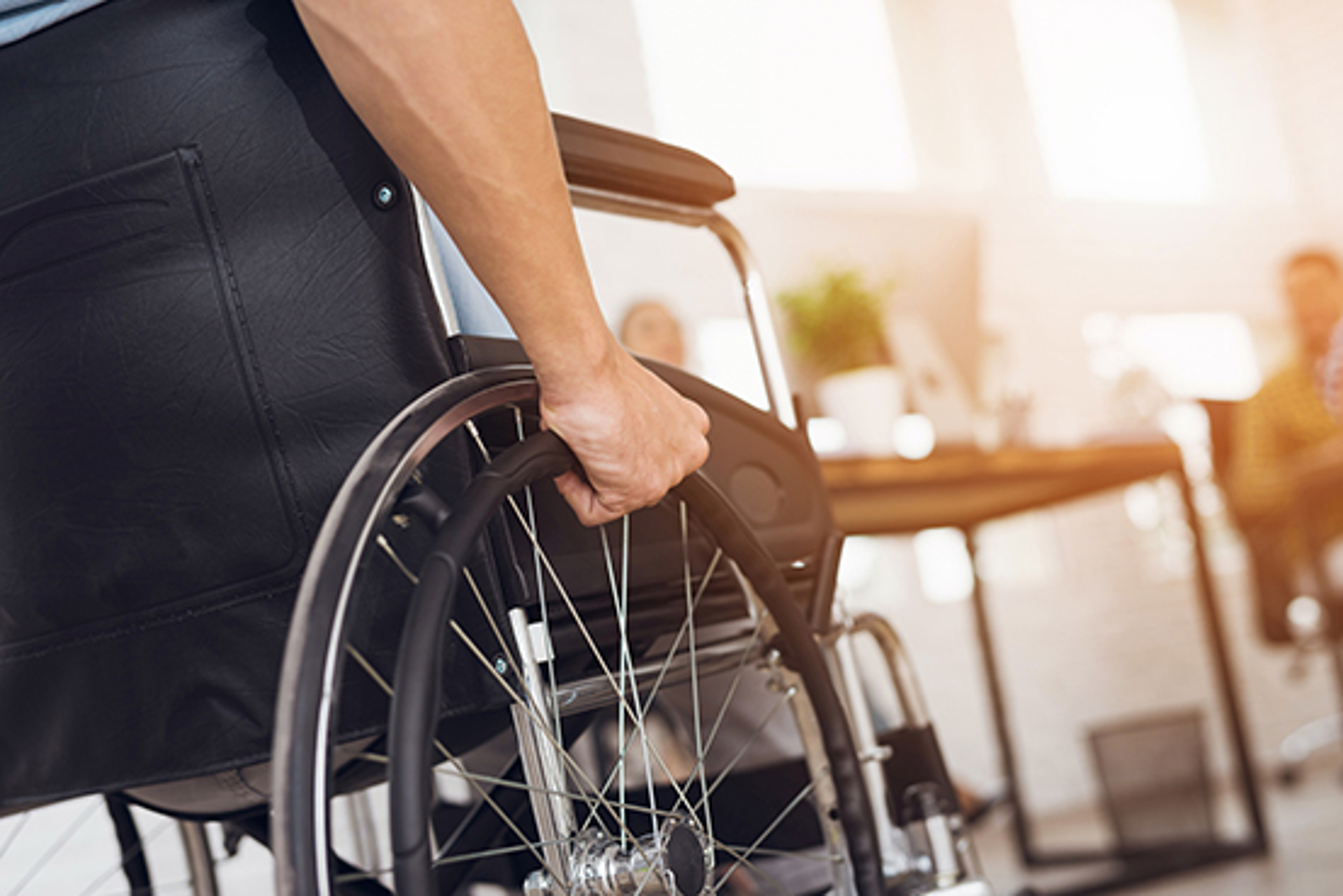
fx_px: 1866
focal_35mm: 50
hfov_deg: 39.6
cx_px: 672
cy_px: 448
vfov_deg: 27.0
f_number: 2.8
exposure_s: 1/125
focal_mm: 50
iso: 320
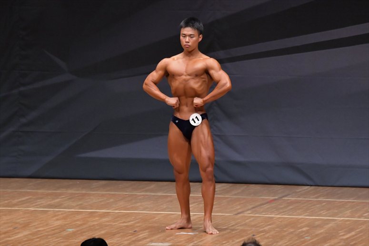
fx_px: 2920
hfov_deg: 7.2
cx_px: 184
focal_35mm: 285
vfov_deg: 4.8
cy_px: 123
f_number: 5.6
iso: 6400
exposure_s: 1/400
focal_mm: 190
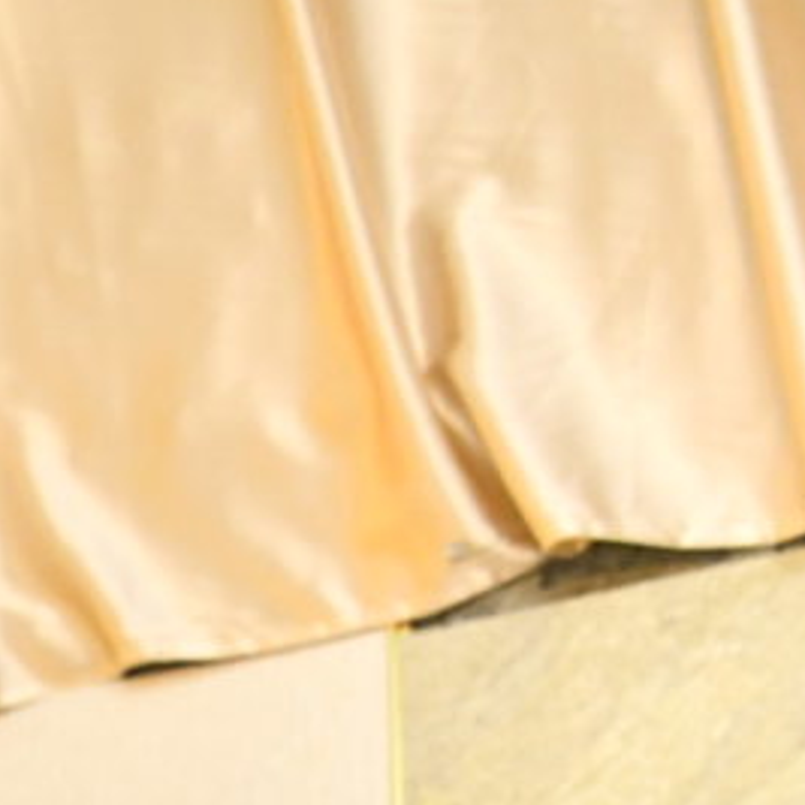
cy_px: 1394
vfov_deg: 9.0
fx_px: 4920
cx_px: -1079
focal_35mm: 187
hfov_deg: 8.6
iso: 2500
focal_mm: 42
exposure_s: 1/125
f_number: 5.6
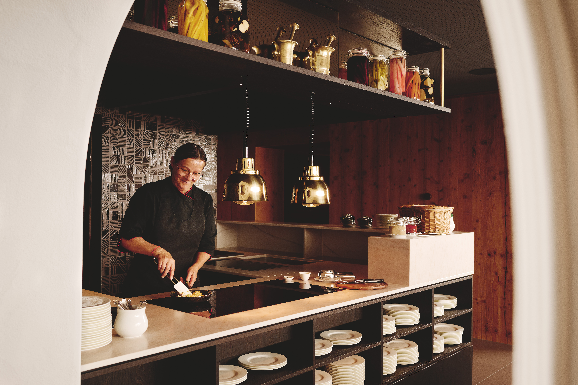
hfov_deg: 54.4
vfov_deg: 37.9
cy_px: 192
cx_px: 289
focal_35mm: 35
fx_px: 562
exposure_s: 1/200
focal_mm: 35
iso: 250
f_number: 5.6
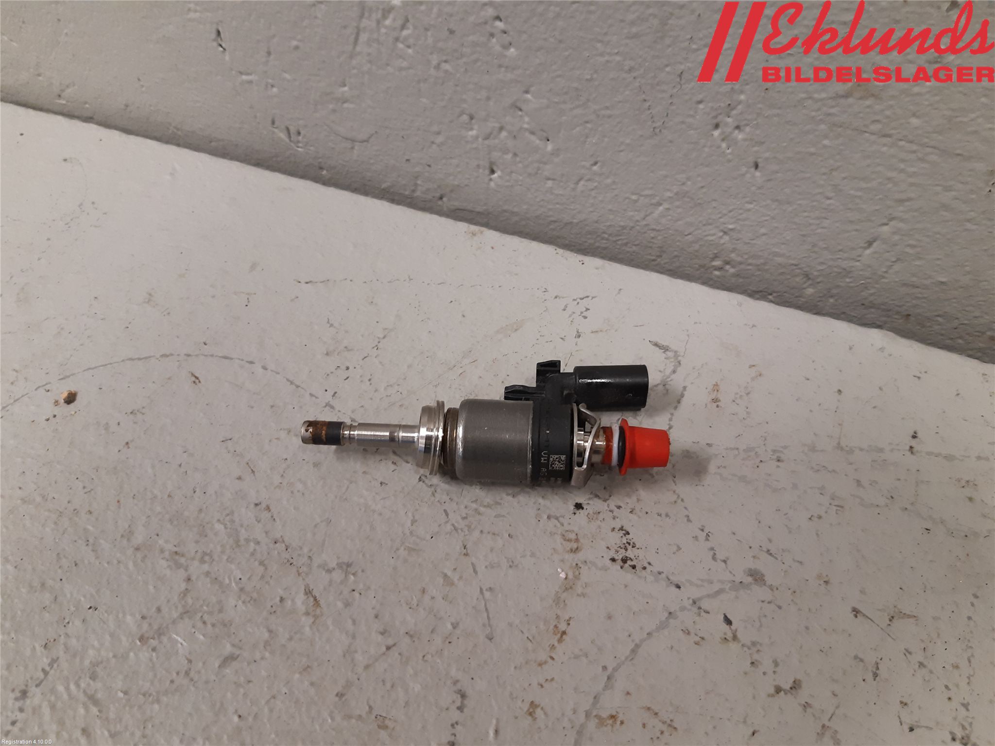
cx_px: 498
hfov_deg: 67.3
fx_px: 747
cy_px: 373
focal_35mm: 26
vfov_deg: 53.1
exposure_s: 1/50
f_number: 1.7
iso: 160
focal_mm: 3.93
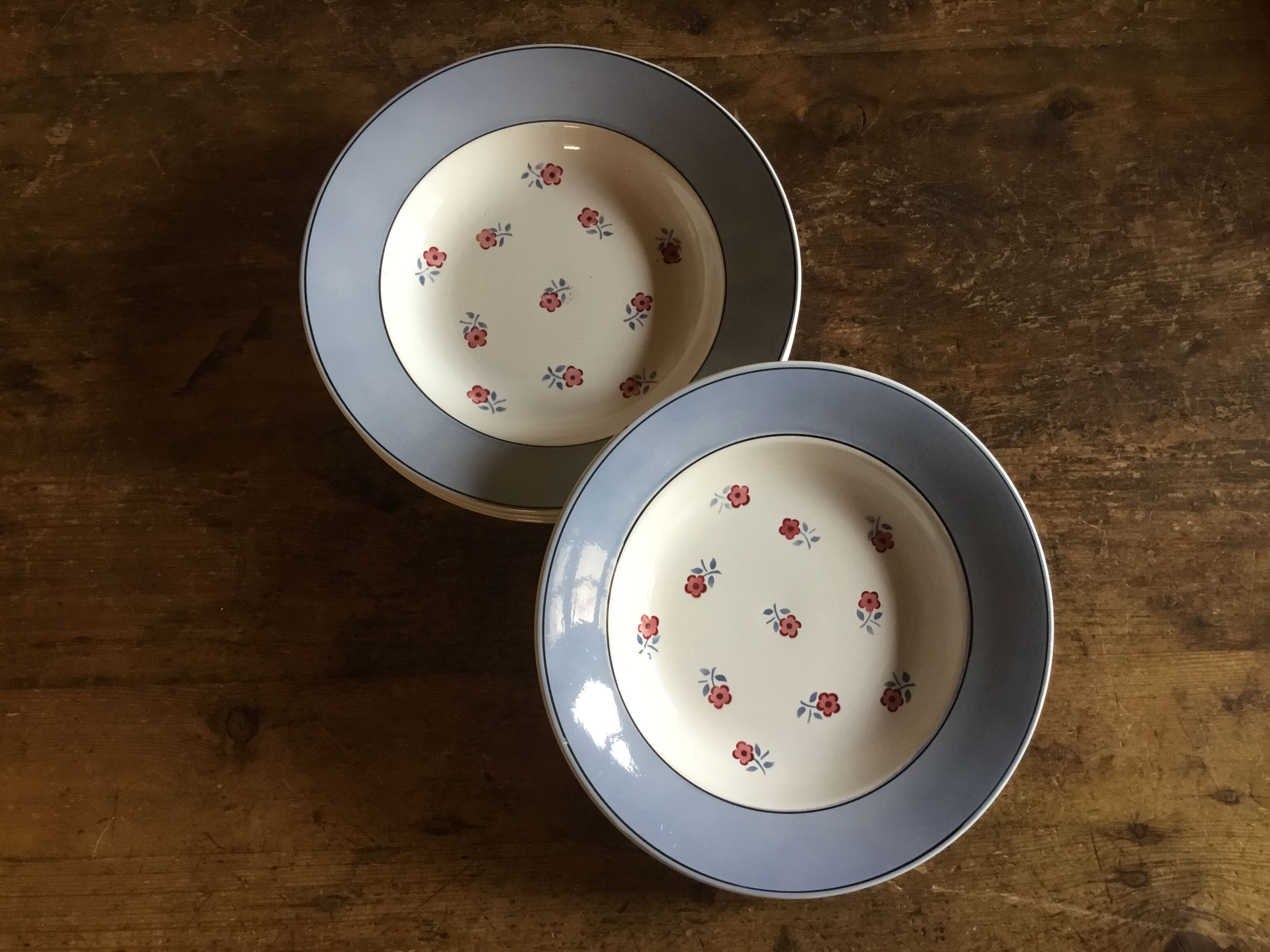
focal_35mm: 31
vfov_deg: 45.4
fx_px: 1137
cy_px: 476
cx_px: 635
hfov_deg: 58.4
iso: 160
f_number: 2.4
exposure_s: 1/33
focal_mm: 3.3
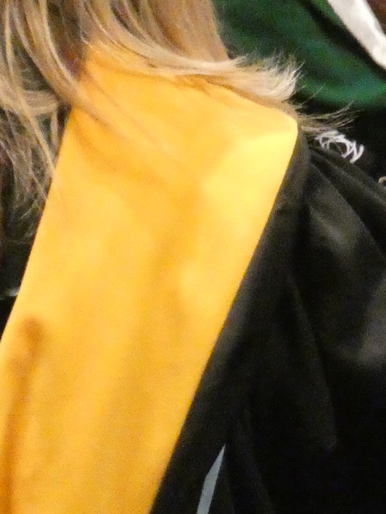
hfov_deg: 0.9
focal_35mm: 1633
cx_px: 334
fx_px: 24276
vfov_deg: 1.2
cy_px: 46
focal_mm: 96.2
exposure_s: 1/125
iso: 3200
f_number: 6.1
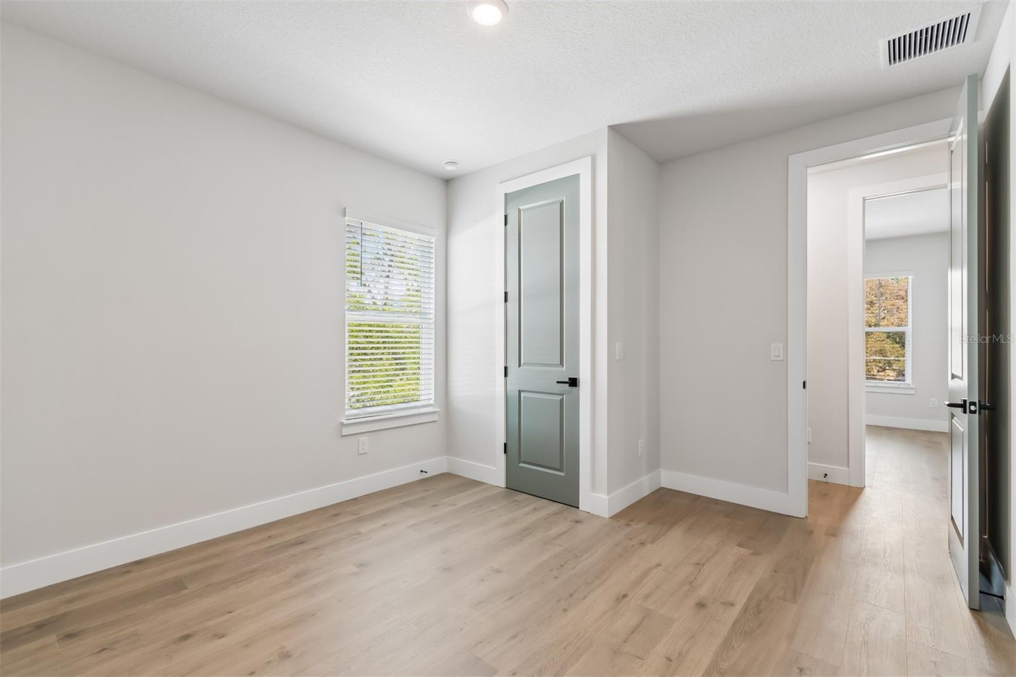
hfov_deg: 100.4
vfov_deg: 77.3
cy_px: 338
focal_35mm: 15
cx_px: 508
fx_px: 423
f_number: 7.1
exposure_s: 1/15
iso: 100
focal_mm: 10
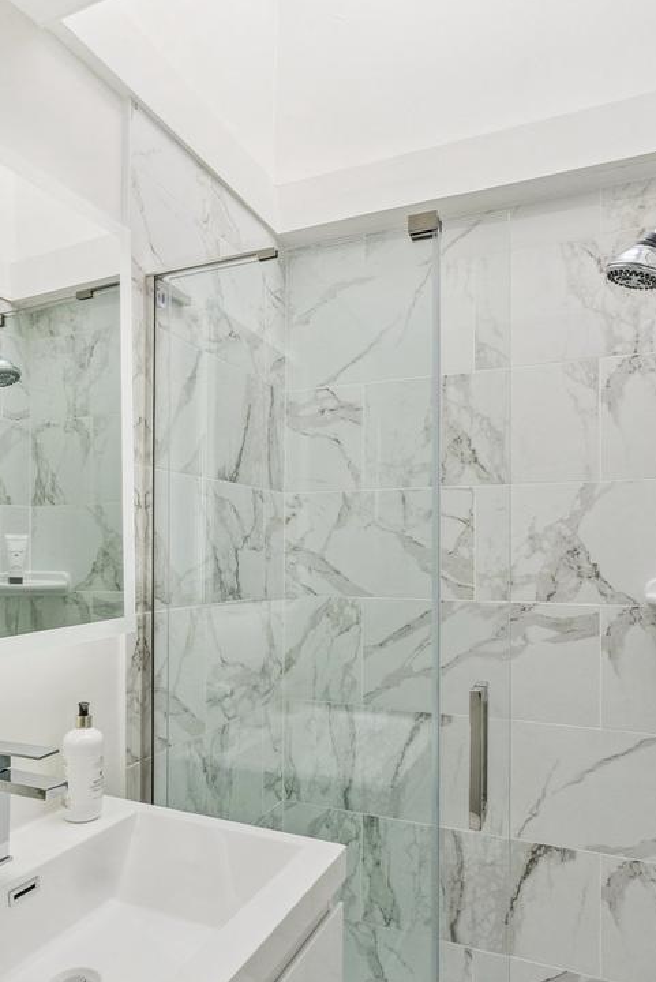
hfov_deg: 53.0
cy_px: 576
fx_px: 655
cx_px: 284
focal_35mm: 24
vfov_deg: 73.1
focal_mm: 16
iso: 1600
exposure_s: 1/125
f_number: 16
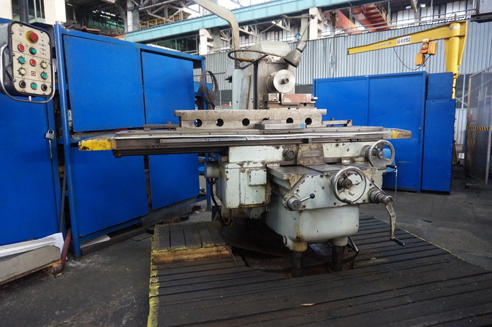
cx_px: 246
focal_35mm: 24
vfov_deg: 53.1
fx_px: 328
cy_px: 164
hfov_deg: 73.8
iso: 3200
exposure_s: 1/125
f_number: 3.5
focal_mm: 16
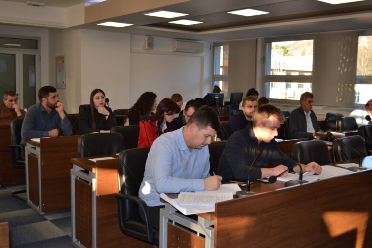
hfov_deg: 49.6
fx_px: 403
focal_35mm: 39
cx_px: 186
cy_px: 124
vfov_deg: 34.2
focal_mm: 26
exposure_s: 1/125
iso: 360
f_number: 4.2
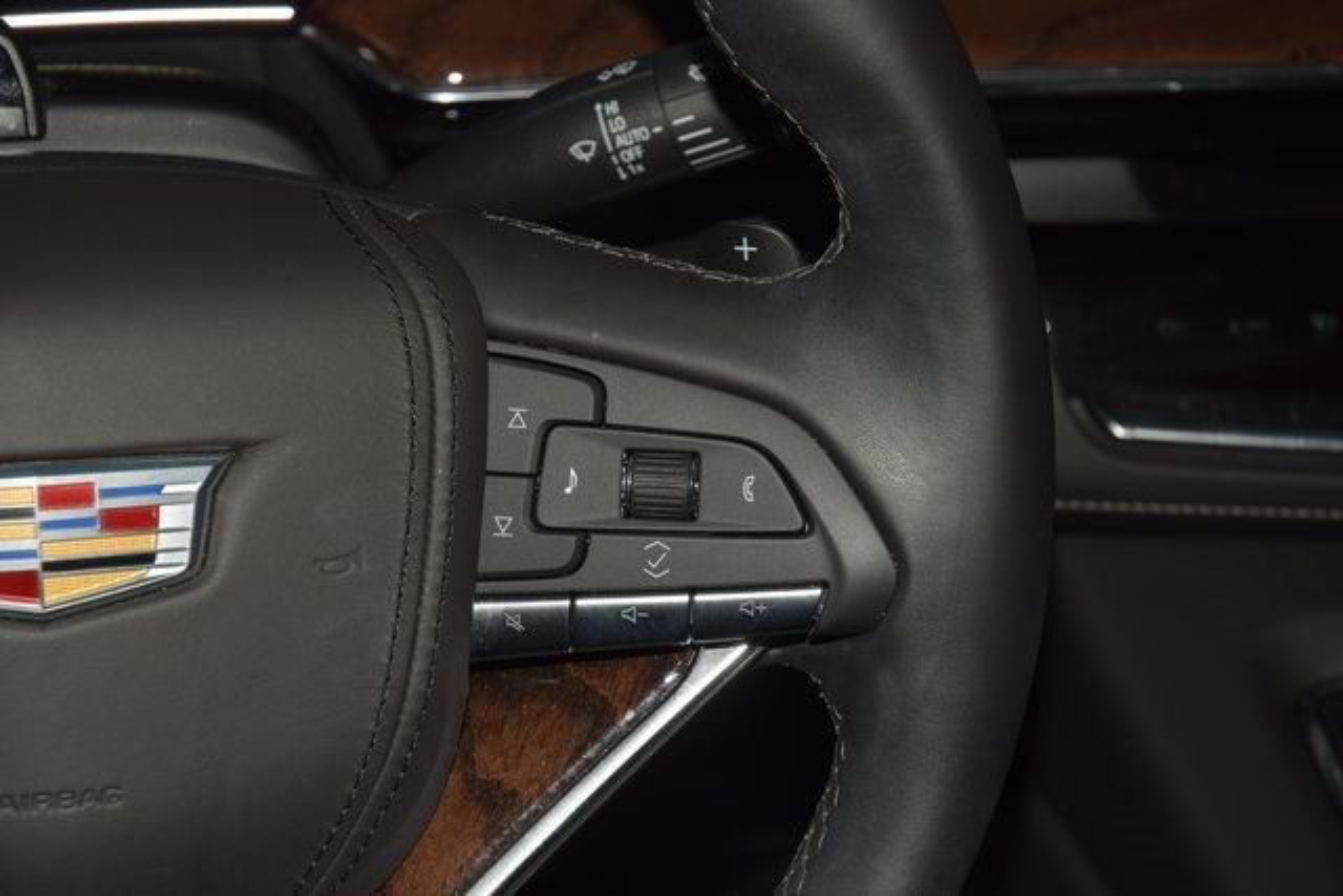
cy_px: 448
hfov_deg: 19.5
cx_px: 672
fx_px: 3918
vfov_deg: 13.0
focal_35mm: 105
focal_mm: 70
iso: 100
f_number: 8
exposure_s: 1/125
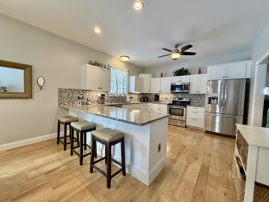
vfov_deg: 85.7
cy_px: 101
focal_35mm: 14
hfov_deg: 102.1
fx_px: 109
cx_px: 134
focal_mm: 2.22
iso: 250
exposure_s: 1/120
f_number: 2.2
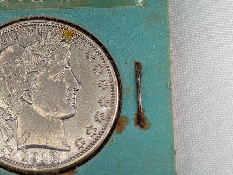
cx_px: 33
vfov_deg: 16.3
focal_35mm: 91
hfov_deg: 21.1
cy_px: 105
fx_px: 614
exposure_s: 1/644
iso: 19
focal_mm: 6.9
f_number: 1.68
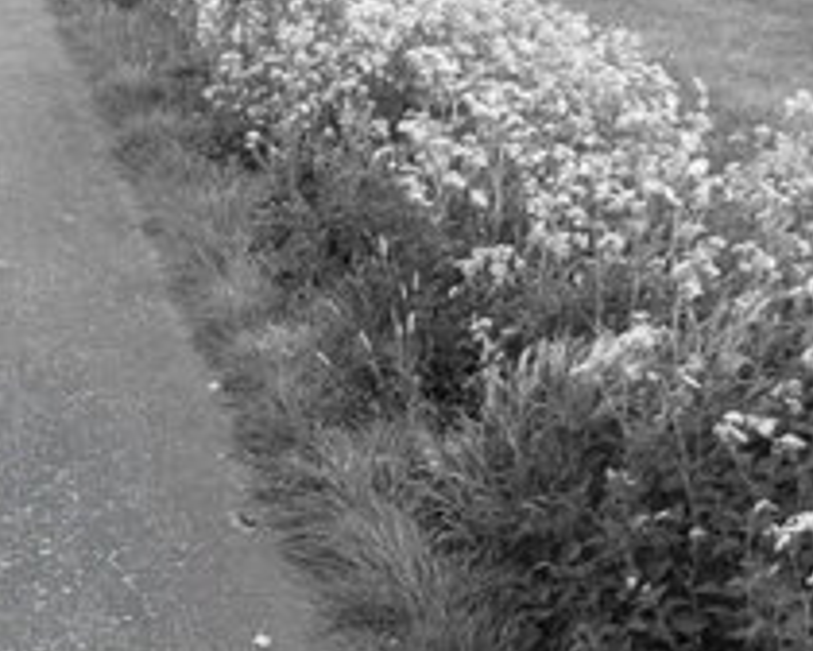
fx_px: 1853
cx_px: -74
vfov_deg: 19.9
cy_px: 343
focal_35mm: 77
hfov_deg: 23.3
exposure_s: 1/80
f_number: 2.8
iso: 100
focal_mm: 6
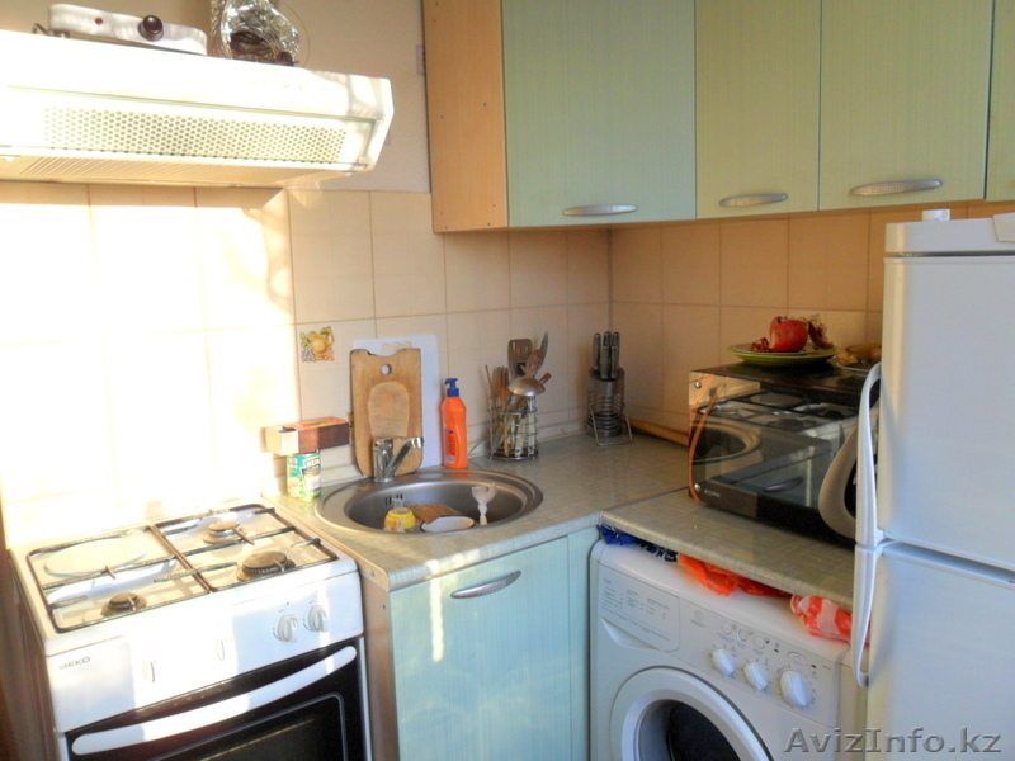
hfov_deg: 65.3
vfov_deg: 51.4
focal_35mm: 27
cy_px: 380
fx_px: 792
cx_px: 508
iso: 100
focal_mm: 4.9
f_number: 3.5
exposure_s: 1/45
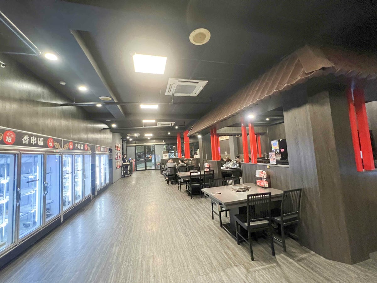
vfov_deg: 89.9
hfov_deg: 106.2
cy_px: 142
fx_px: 142
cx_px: 188
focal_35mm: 13
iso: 640
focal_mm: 1.57
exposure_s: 1/60
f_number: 1.8
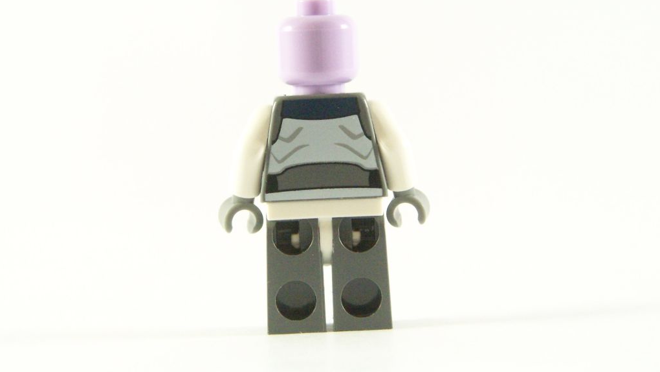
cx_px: 330
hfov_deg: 16.8
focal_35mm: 128
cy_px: 150
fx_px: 2240
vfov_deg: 9.5
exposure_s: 1/60
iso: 400
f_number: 4
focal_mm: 19.4
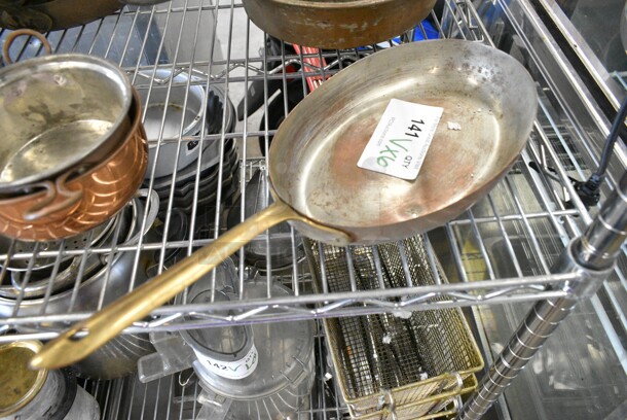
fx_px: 471
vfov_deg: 48.0
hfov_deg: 67.3
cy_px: 210
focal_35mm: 27
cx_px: 314
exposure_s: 1/125
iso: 6400
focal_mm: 18
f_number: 5.6
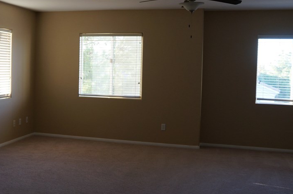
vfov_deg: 29.0
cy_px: 79
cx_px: 84
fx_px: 374
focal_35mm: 46
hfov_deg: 41.9
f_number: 4
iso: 250
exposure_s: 1/60
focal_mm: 20
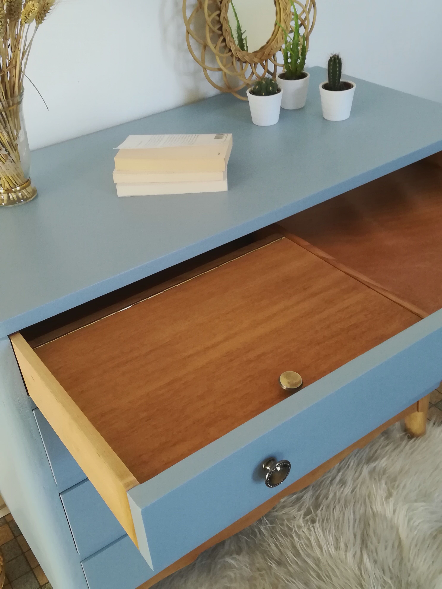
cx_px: 221
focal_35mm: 37
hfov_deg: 38.7
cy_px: 294
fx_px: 630
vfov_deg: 50.1
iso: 320
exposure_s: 1/33.3
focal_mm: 3.83
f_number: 2.2
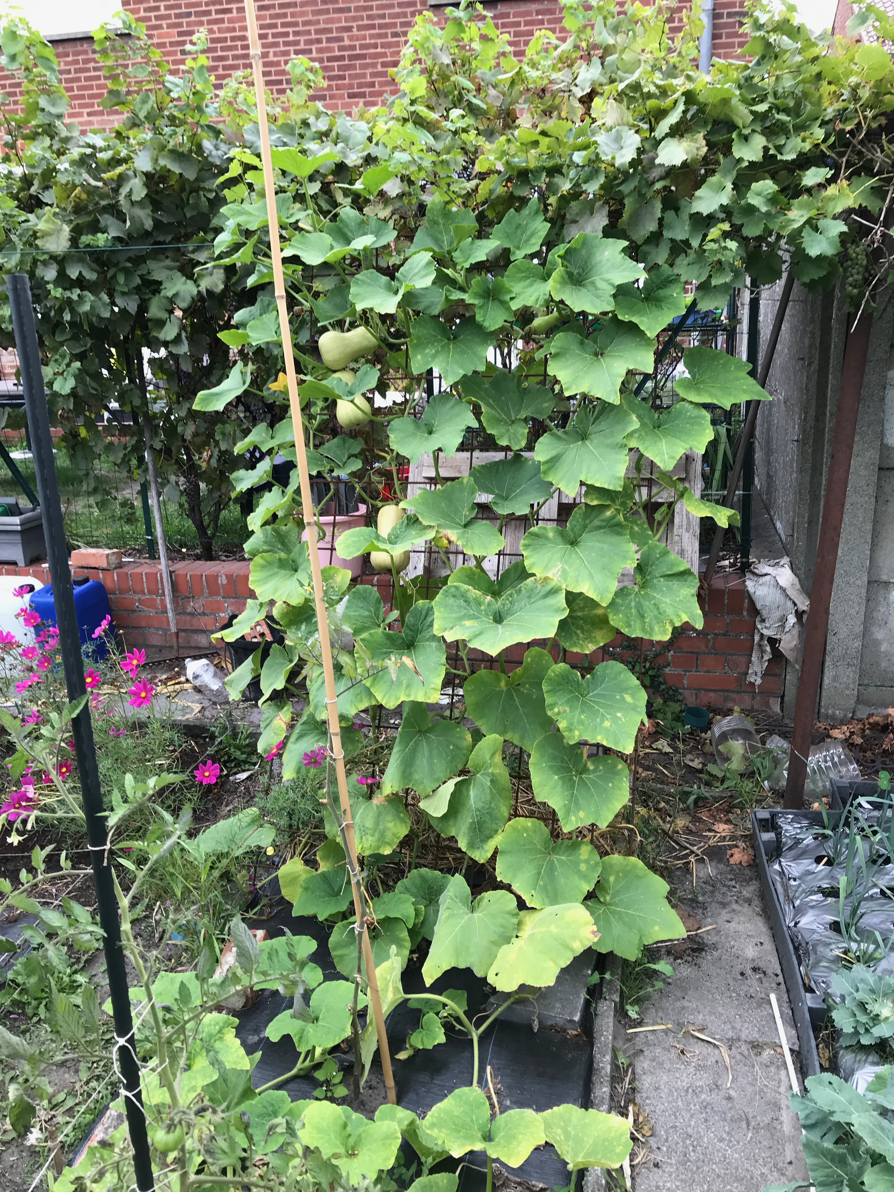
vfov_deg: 63.4
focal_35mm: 28
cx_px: 447
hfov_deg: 49.7
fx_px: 964
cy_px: 596
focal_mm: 3.99
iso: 25
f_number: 1.8
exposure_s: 1/50
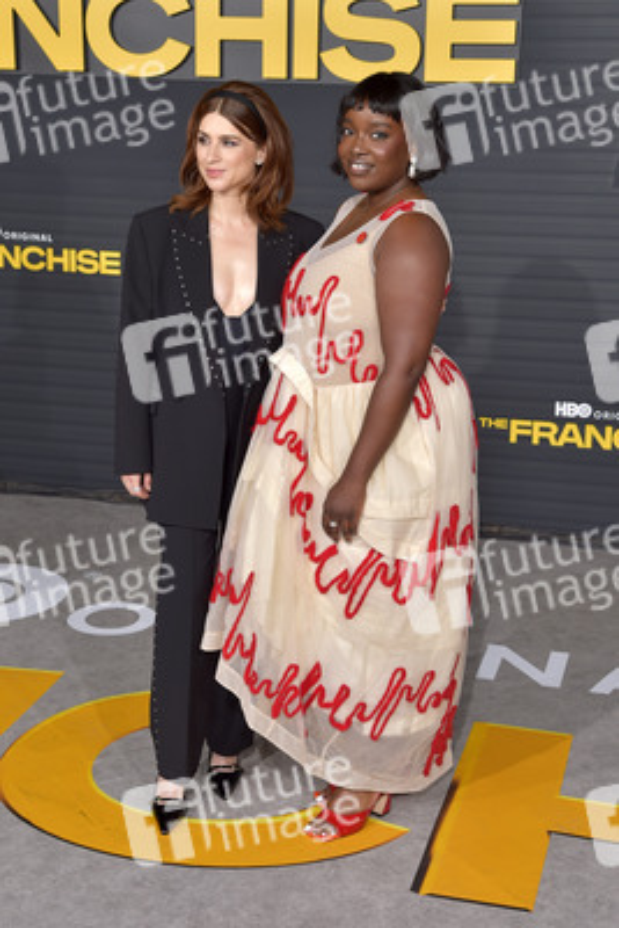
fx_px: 1288
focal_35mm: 50
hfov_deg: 27.0
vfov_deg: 39.6
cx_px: 310
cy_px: 464
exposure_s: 1/250
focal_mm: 50
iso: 400
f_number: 6.3
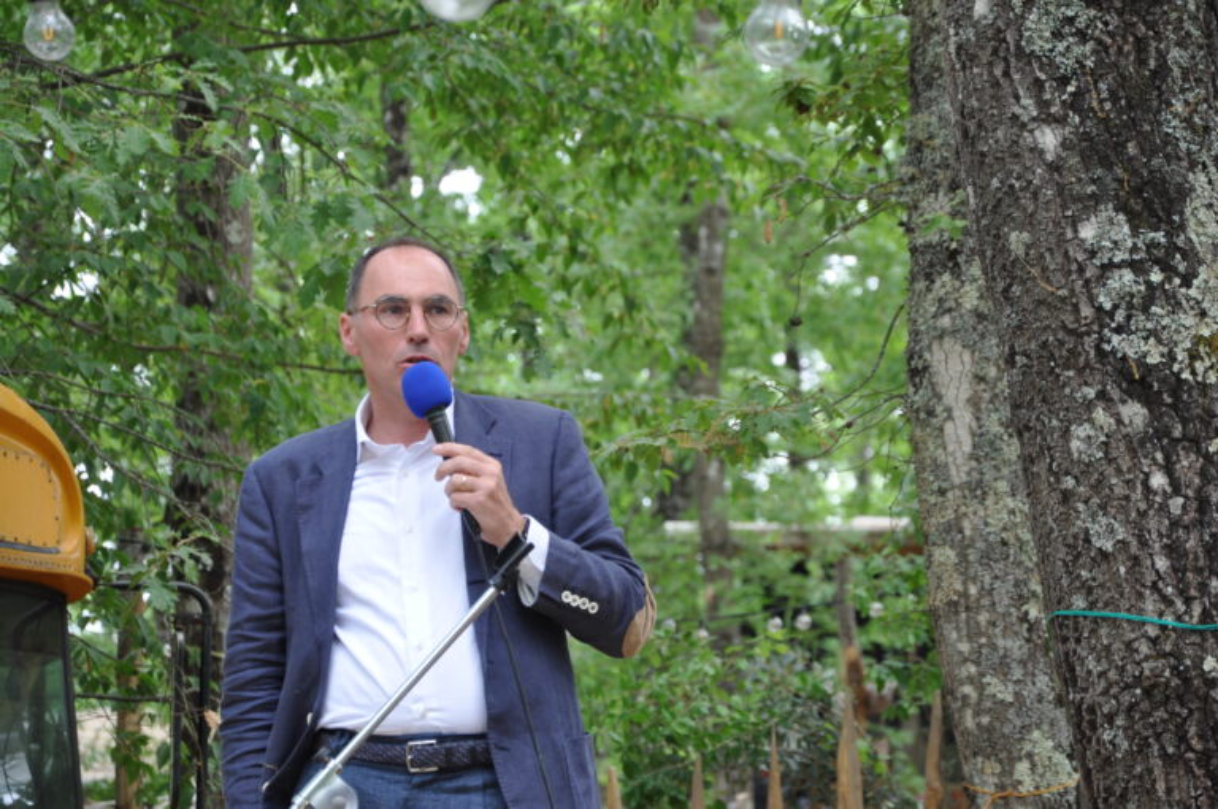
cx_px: 609
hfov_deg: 13.1
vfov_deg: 8.7
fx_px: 5322
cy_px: 404
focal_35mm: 158
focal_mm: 105
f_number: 5.6
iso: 400
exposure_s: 1/60
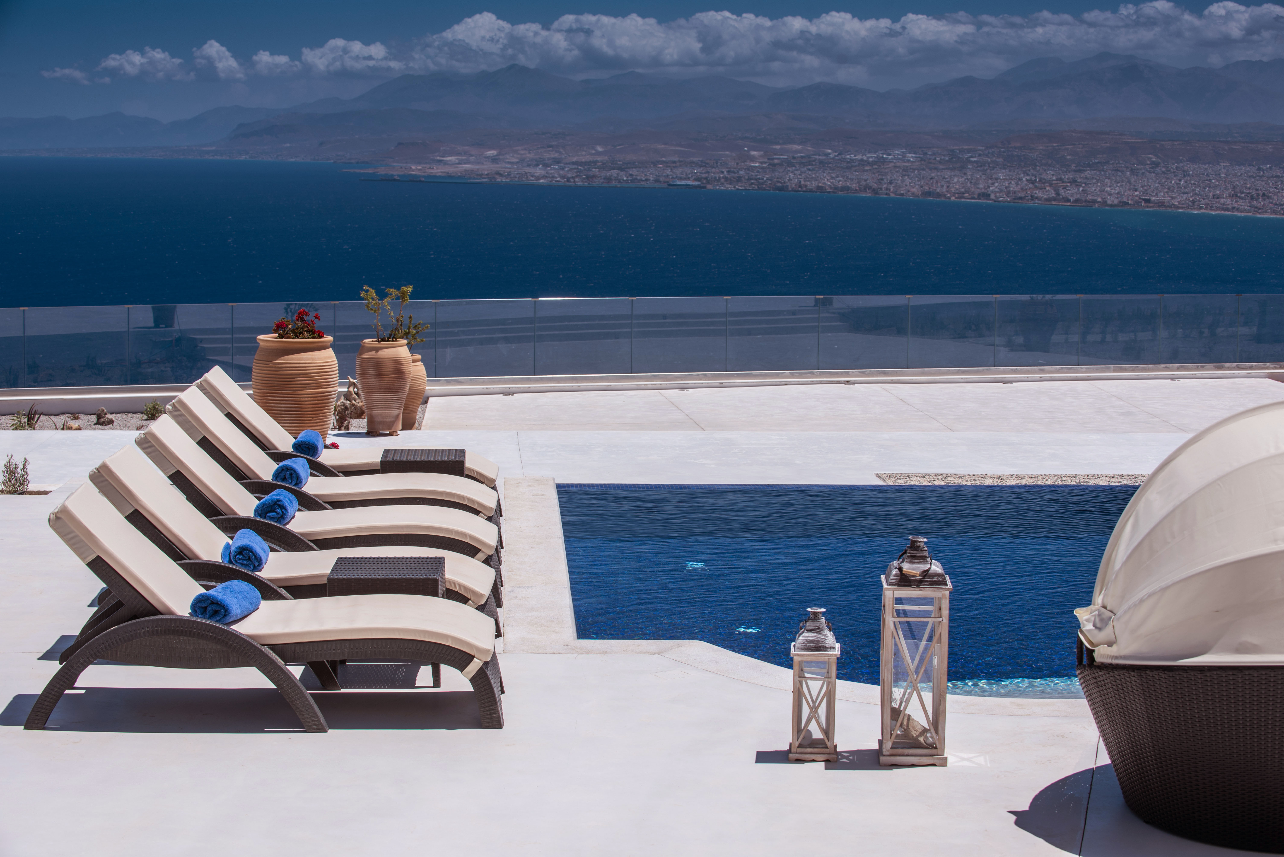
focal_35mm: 70
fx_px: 2497
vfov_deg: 19.5
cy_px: 428
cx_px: 642
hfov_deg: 28.8
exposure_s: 1/400
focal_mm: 70
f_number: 9
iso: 100
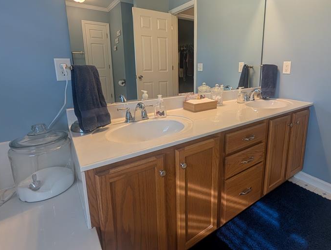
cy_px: 102
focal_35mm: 18
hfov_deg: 87.0
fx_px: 172
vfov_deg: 71.1
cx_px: 191
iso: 60
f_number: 1.7
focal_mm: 2.02
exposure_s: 1/207
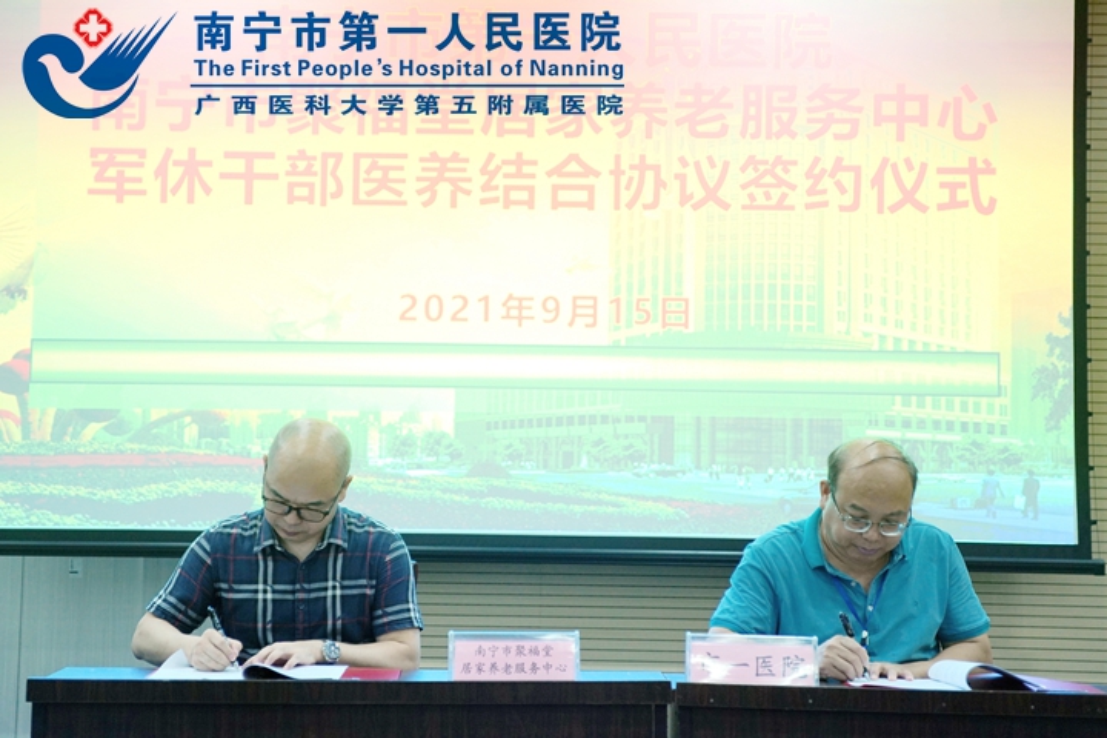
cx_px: 554
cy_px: 369
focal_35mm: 60
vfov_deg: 22.6
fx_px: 1845
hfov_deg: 33.4
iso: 1250
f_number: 2.8
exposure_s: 1/320
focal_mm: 60
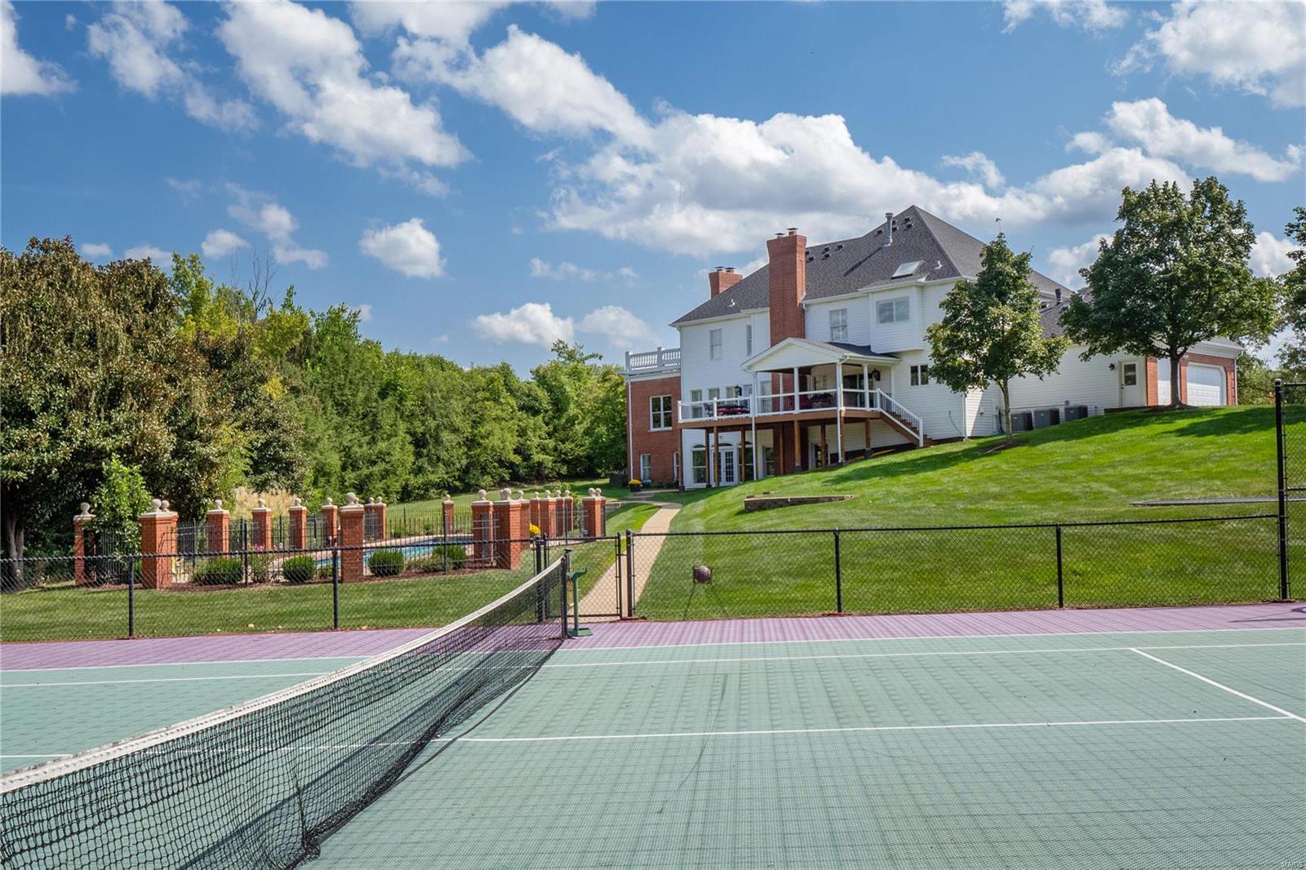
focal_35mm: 36
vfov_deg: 36.9
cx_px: 653
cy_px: 435
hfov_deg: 53.1
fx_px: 1306
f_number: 8
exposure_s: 1/800
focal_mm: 18
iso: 400
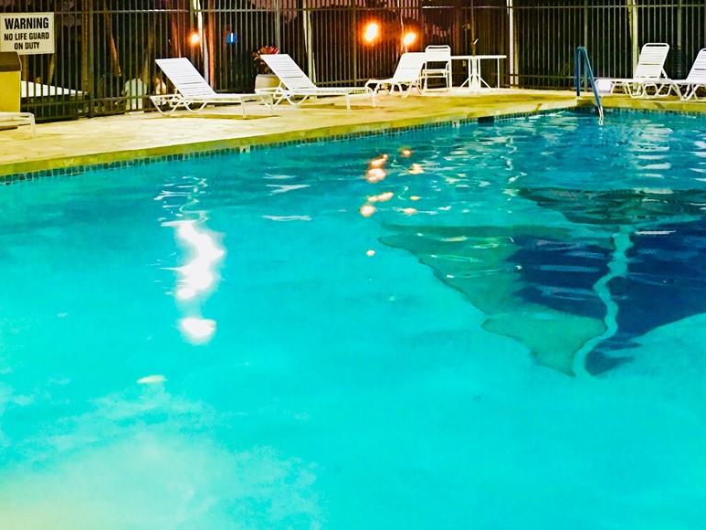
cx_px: 382
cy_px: 52
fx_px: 1224
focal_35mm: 60
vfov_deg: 23.8
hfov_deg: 32.2
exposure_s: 1/4
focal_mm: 4.15
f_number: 2.2
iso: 125
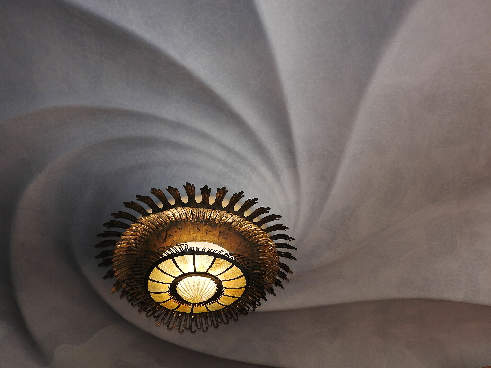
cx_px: 246
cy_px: 184
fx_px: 340
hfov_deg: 71.6
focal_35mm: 24
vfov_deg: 56.8
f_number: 3.3
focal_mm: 4.3
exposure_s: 1/40
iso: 100
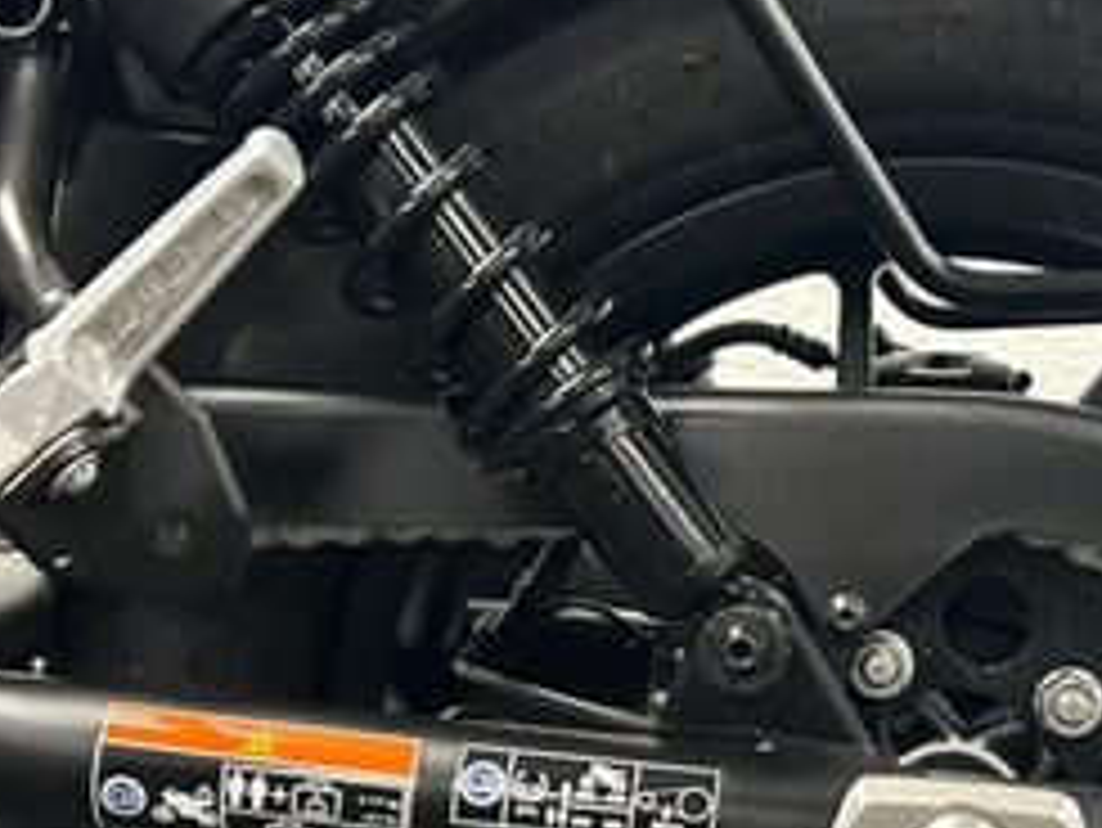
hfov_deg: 27.9
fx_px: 2166
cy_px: 648
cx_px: 900
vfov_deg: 21.4
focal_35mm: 68
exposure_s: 1/50
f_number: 1.5
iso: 400
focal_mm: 5.7
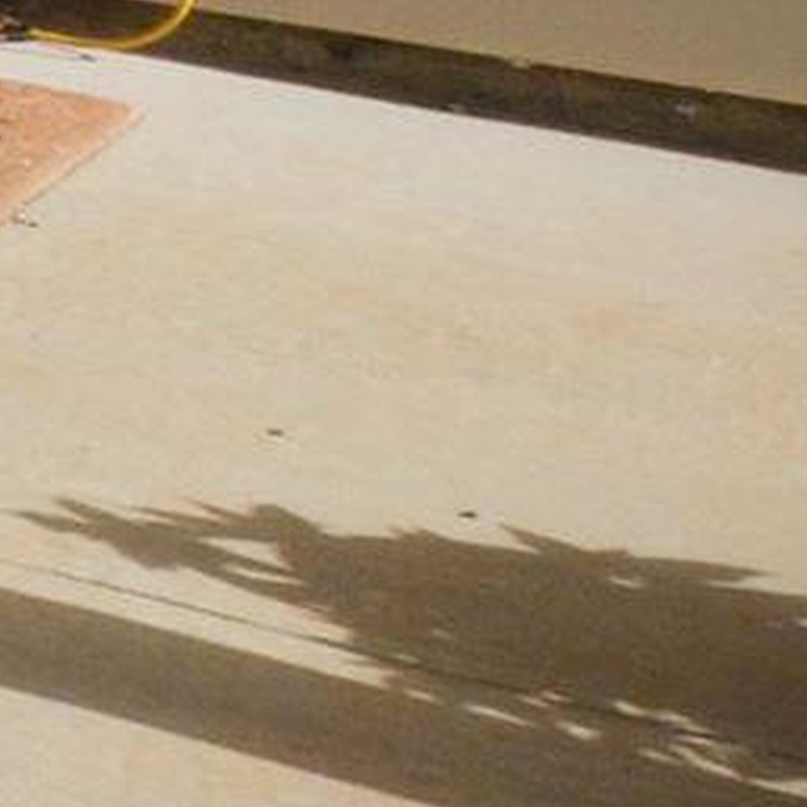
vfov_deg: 10.0
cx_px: -2850
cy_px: -1135
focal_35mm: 153
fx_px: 4035
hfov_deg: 7.0
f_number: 11
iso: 400
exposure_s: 1/500
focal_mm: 10
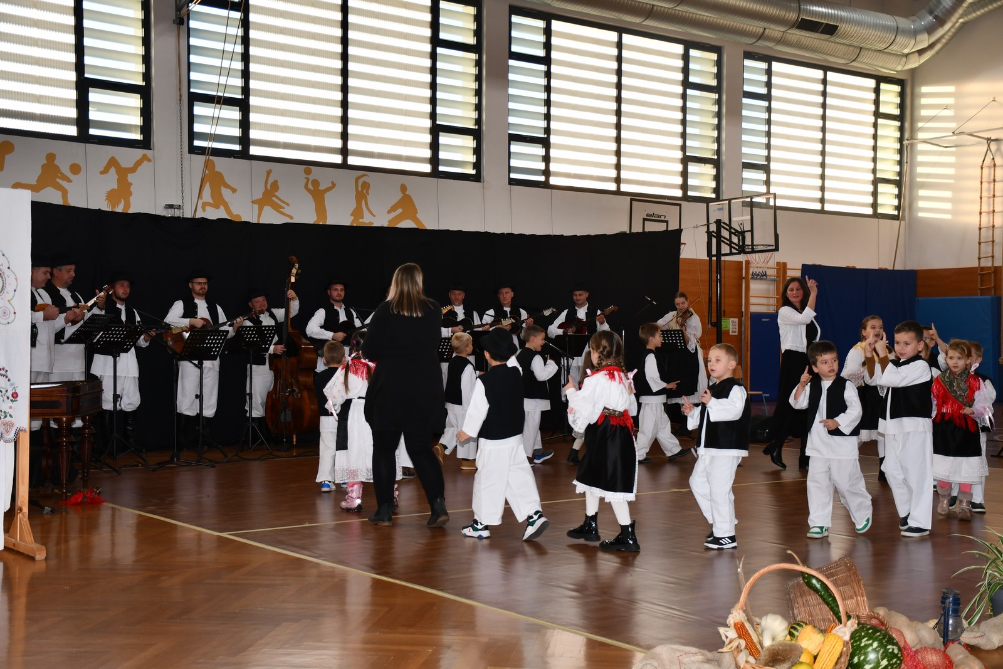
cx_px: 502
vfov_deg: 28.1
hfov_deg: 41.1
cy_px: 334
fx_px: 1337
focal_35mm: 48
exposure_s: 1/125
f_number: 4
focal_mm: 32
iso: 360
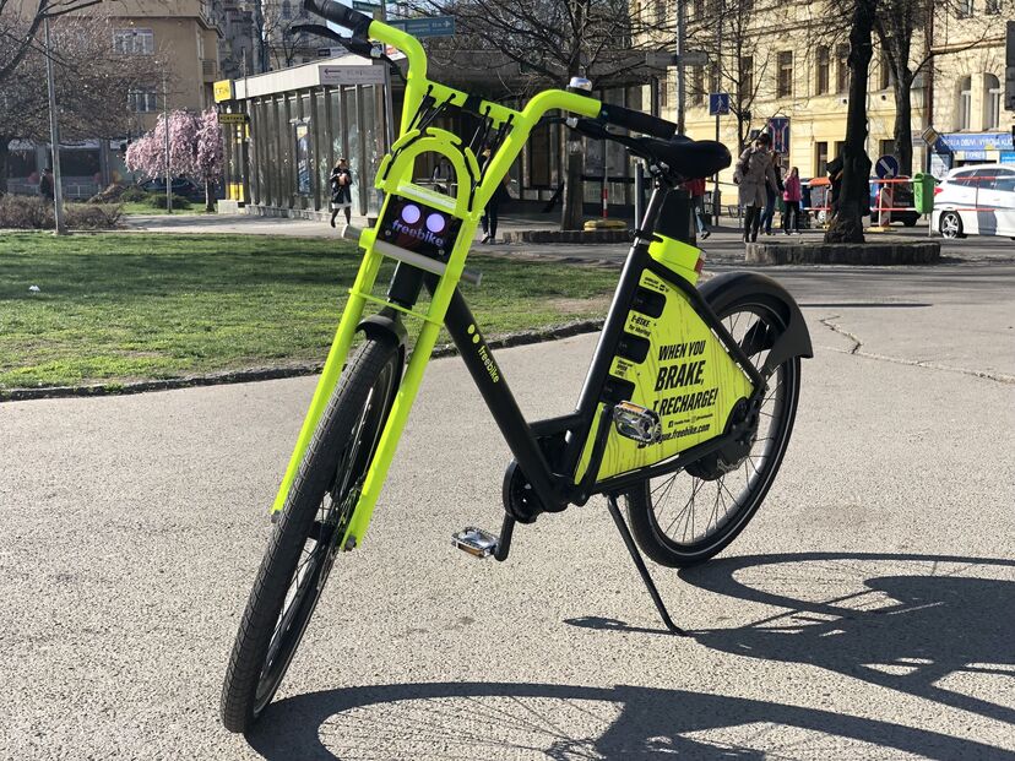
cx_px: 508
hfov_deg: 36.8
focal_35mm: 52
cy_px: 380
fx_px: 1525
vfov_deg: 28.0
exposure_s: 1/639
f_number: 2.4
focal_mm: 6
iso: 16
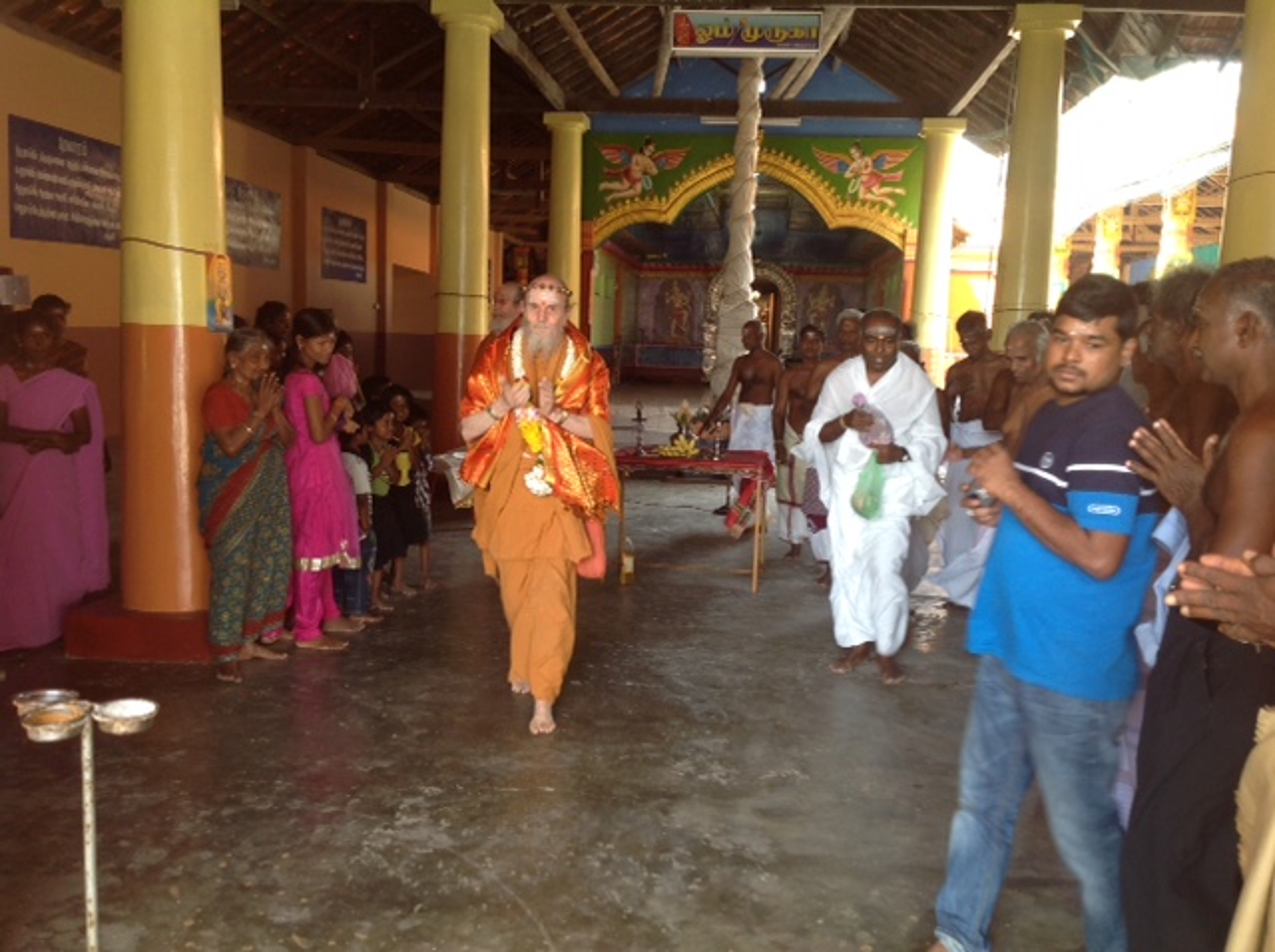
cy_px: 476
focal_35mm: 35
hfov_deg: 52.7
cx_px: 638
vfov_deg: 40.6
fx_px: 1287
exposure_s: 1/40
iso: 64
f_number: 2.4
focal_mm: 4.28
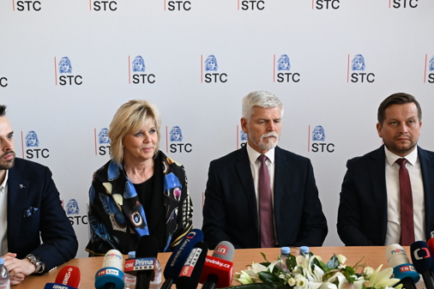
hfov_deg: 33.4
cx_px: 196
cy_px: 177
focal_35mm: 60
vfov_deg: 22.6
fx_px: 723
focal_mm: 44
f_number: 4.5
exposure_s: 1/800
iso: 6400
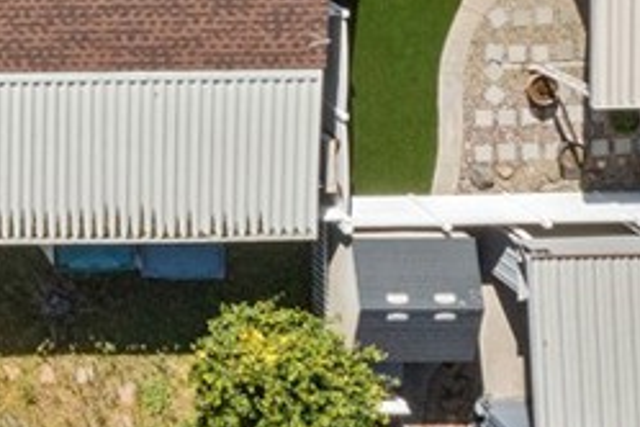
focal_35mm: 115
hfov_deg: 16.2
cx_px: -339
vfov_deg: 11.1
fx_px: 2044
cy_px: -347
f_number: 11
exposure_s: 1/400
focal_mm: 10.26
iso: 800
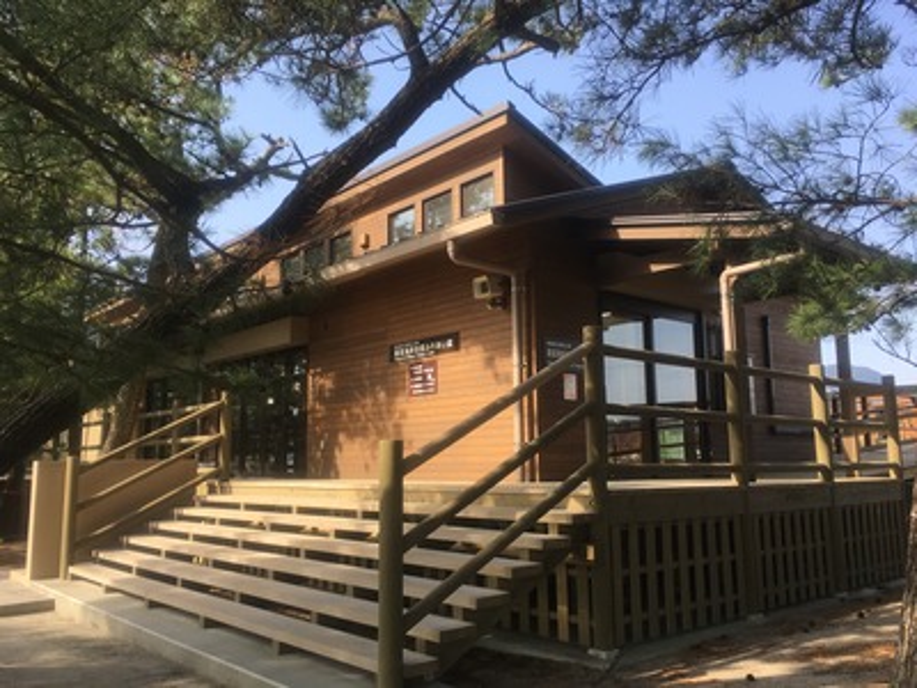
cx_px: 458
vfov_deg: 48.2
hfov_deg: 61.7
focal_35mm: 29
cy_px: 344
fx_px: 768
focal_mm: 4.15
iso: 25
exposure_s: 1/574
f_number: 2.2
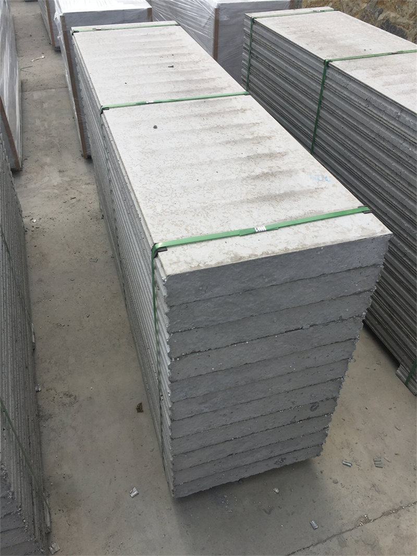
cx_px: 208
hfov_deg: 48.2
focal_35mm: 29
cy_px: 278
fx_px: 466
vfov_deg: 61.6
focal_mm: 4.15
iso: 32
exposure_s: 1/2639
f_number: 2.2
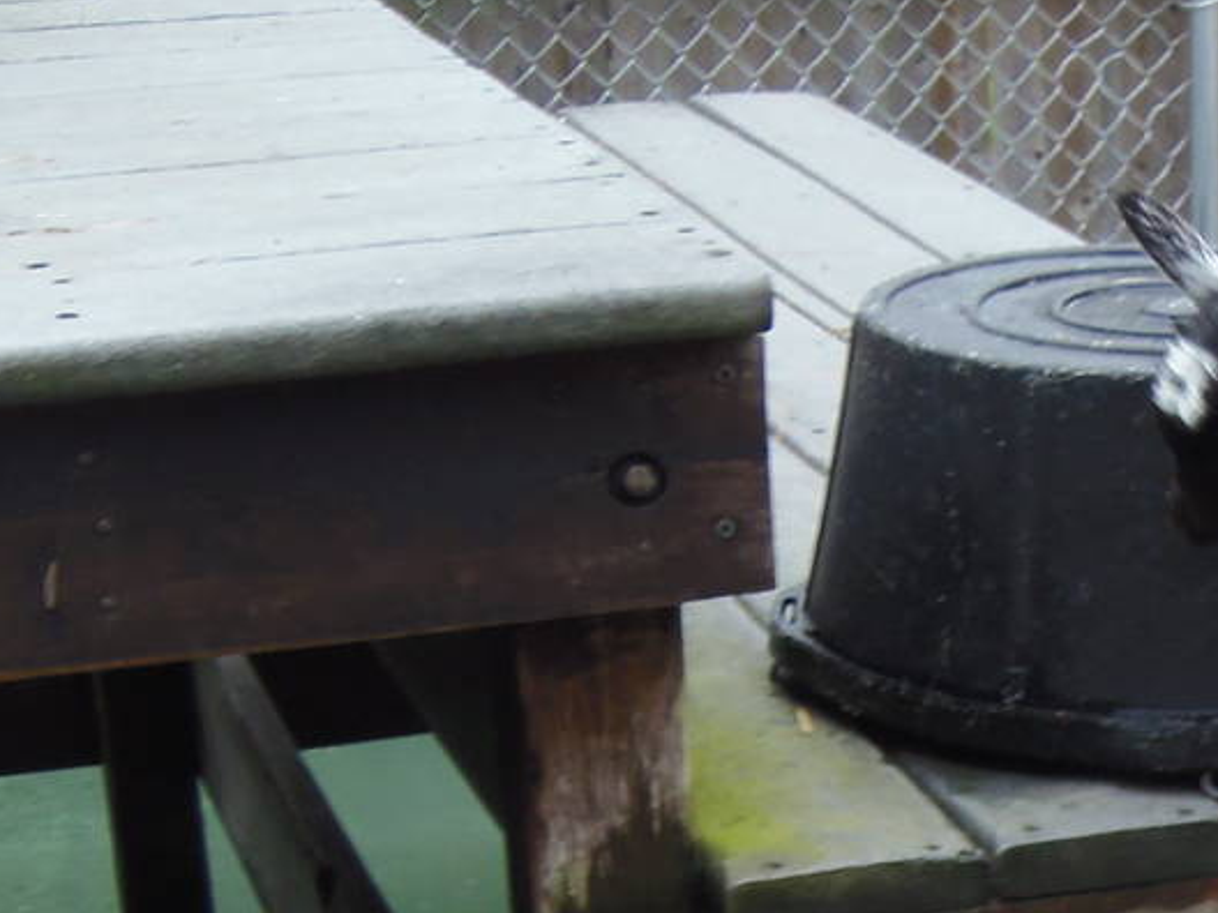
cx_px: 1403
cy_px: 934
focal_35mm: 106
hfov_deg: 17.8
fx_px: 3730
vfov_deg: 13.7
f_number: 3.4
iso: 64
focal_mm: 6.5
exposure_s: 1/30
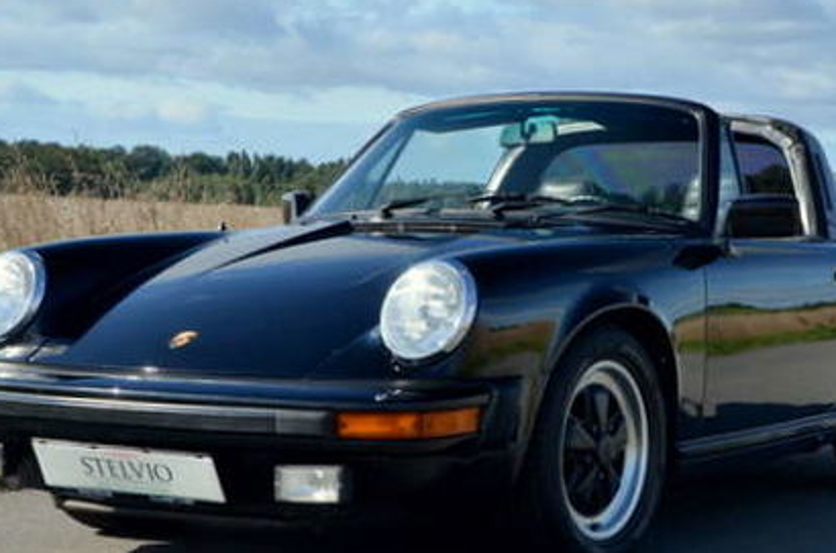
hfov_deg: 22.5
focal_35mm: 90
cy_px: 345
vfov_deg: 15.1
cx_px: 593
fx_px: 2084
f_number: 8
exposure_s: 1/250
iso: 160
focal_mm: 32
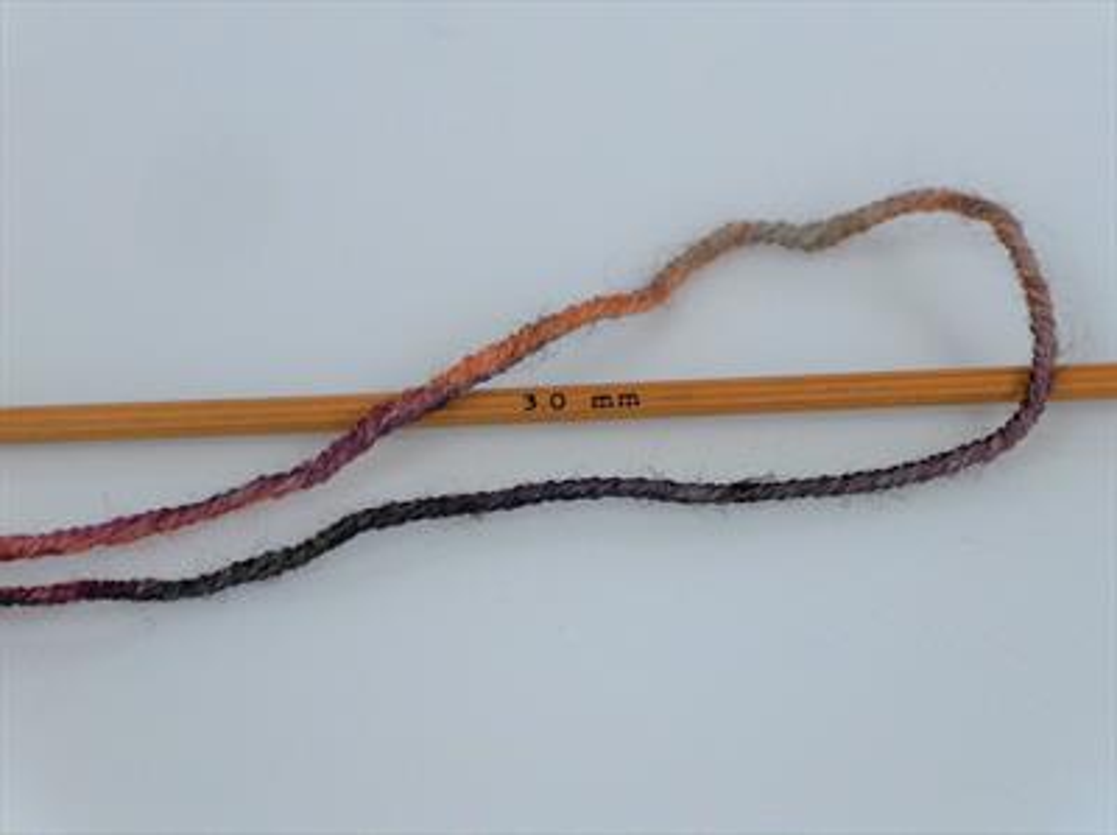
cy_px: 418
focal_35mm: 116
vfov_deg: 12.7
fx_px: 3739
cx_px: 558
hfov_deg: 17.0
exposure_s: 1/212
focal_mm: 23.76
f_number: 3
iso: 200
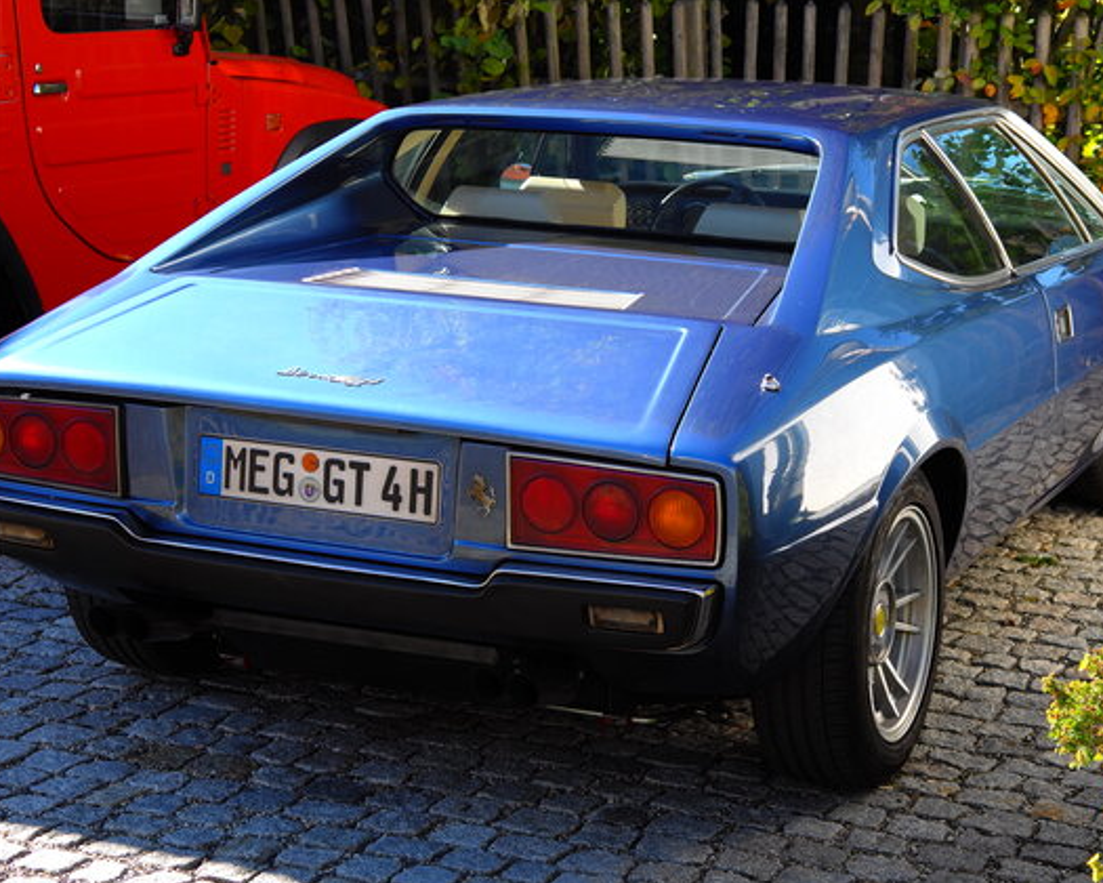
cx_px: 580
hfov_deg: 23.8
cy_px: 442
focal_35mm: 80
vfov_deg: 19.2
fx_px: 2612
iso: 100
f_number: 6.4
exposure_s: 1/100
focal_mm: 46
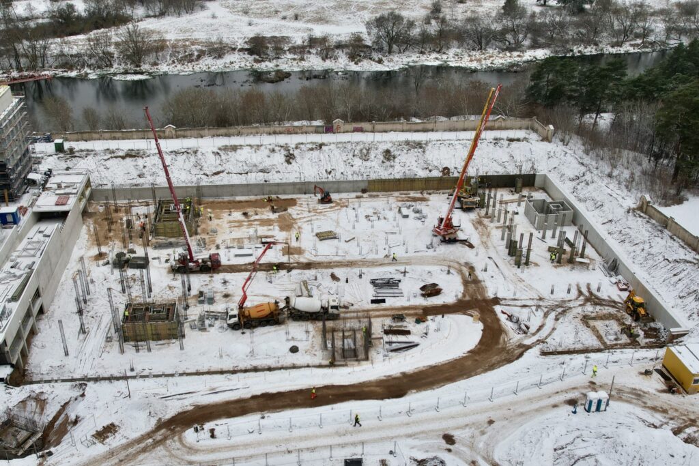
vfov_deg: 57.2
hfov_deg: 78.6
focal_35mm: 22
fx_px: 427
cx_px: 350
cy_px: 233
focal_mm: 8.38
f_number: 2.8
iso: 100
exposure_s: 1/500
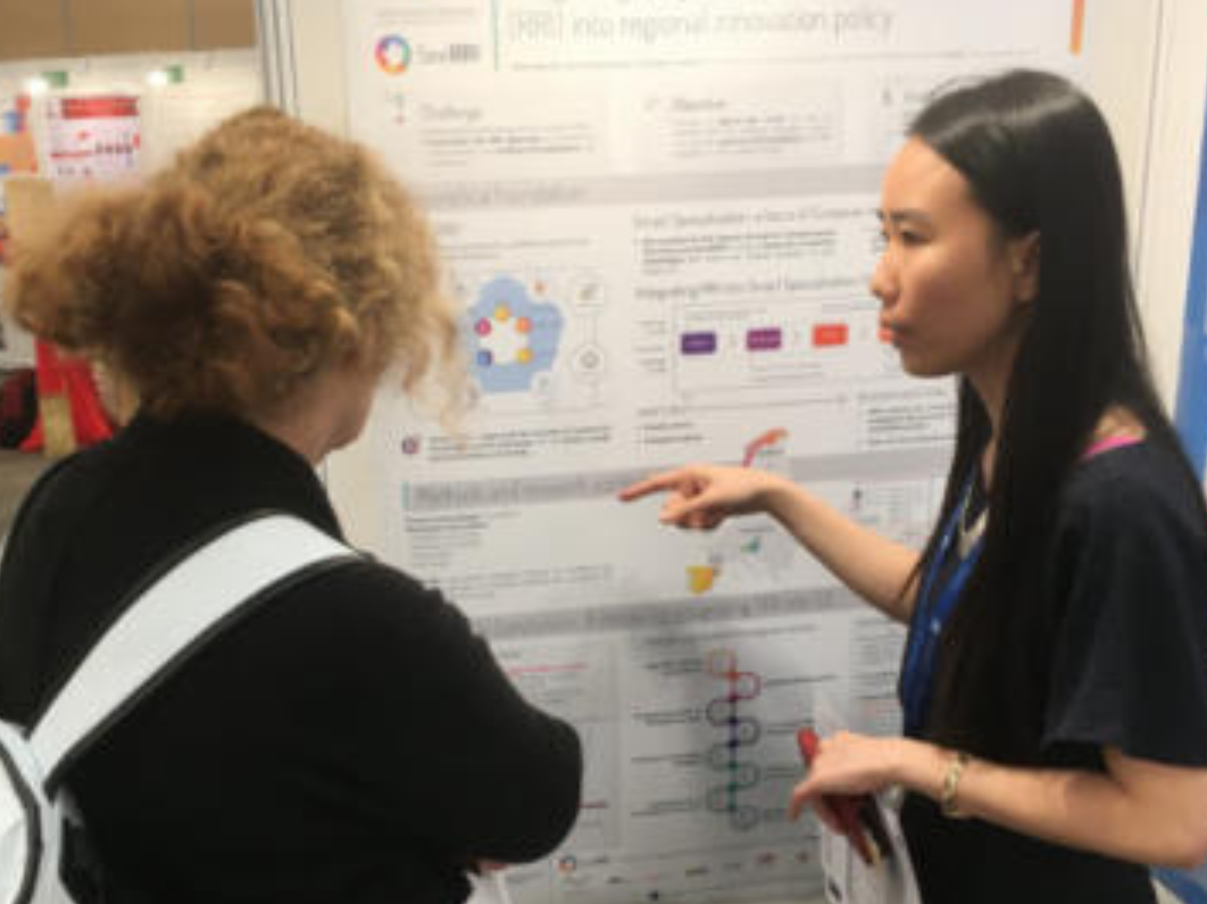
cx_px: 556
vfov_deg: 34.9
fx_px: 1429
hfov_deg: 45.8
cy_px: 575
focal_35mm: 41
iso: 25
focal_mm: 4.2
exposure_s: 1/33
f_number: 2.2
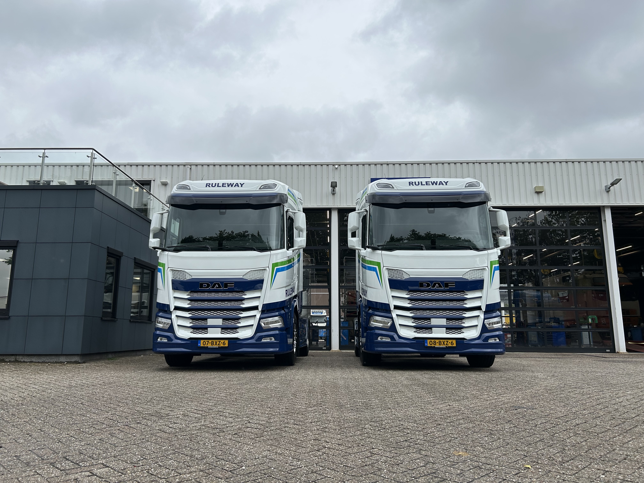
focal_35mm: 26
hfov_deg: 67.3
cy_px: 242
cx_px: 322
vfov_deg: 53.1
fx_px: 484
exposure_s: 1/2841
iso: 50
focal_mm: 5.7
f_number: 1.5
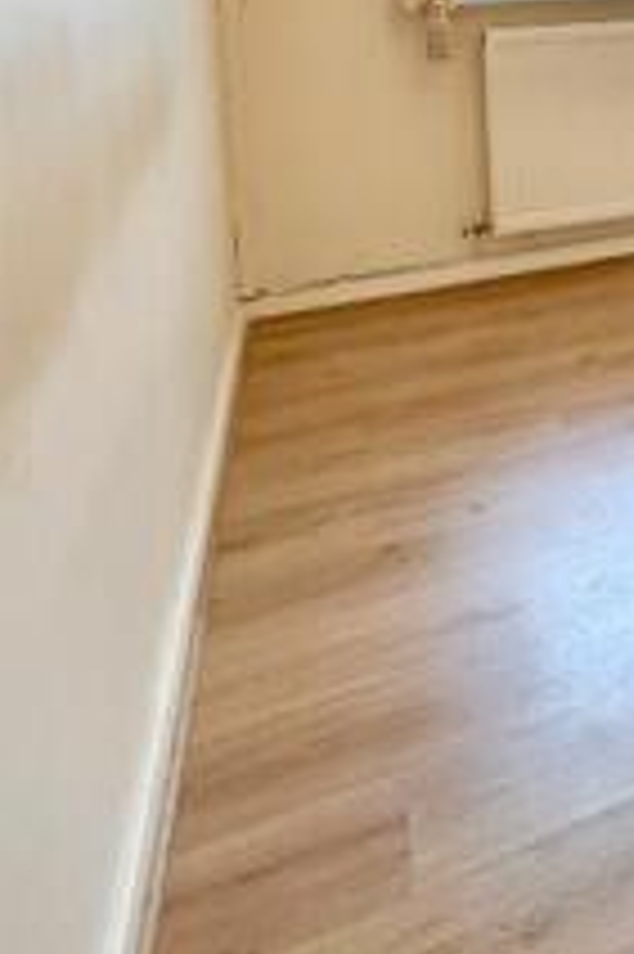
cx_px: 947
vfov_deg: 42.0
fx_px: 1058
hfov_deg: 25.4
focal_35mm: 40
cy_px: -2
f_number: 2.2
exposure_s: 1/100
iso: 320
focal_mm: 2.22
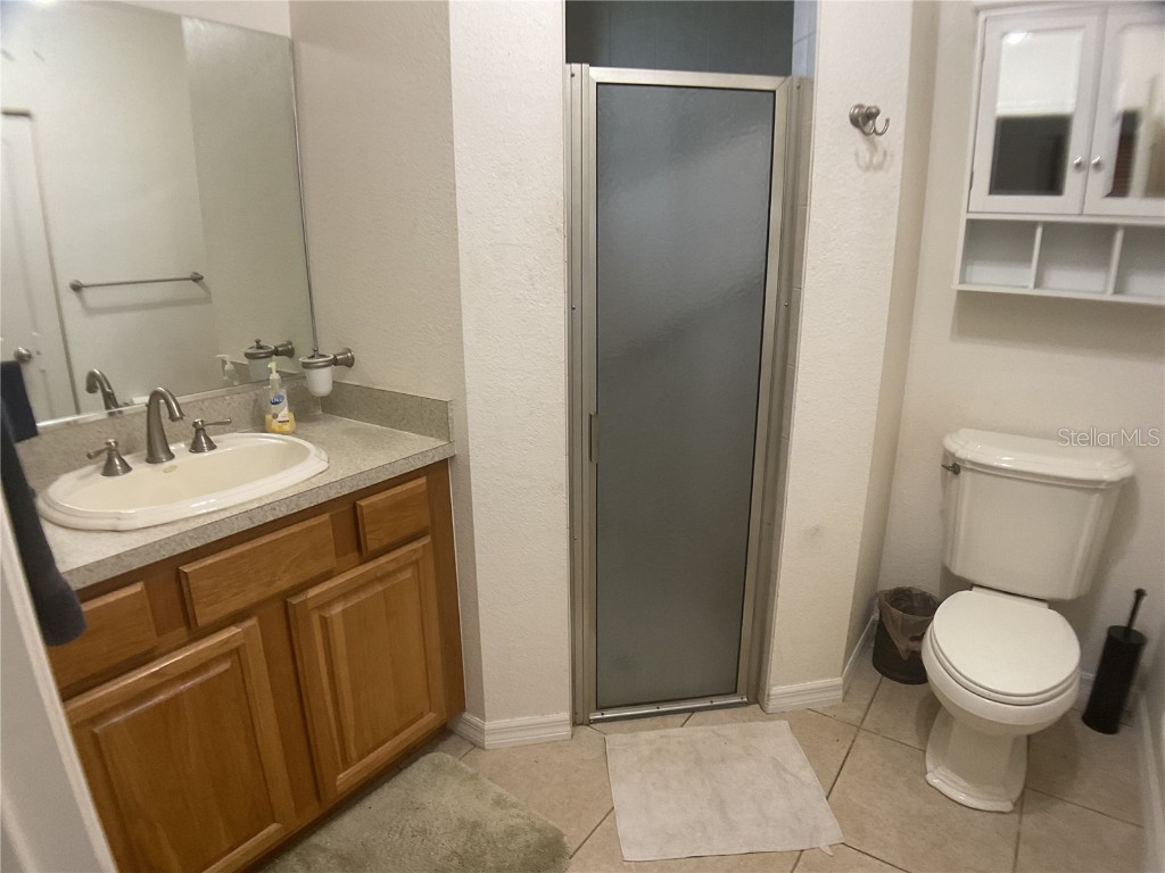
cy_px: 436
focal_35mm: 29
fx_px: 976
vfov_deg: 48.2
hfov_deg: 61.7
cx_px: 582
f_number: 1.8
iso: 100
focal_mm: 3
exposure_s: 1/60
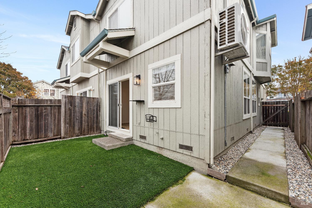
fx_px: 127
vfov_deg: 78.8
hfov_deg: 101.9
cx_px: 156
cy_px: 104
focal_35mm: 15
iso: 100
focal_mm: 14.6
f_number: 9
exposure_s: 1/40
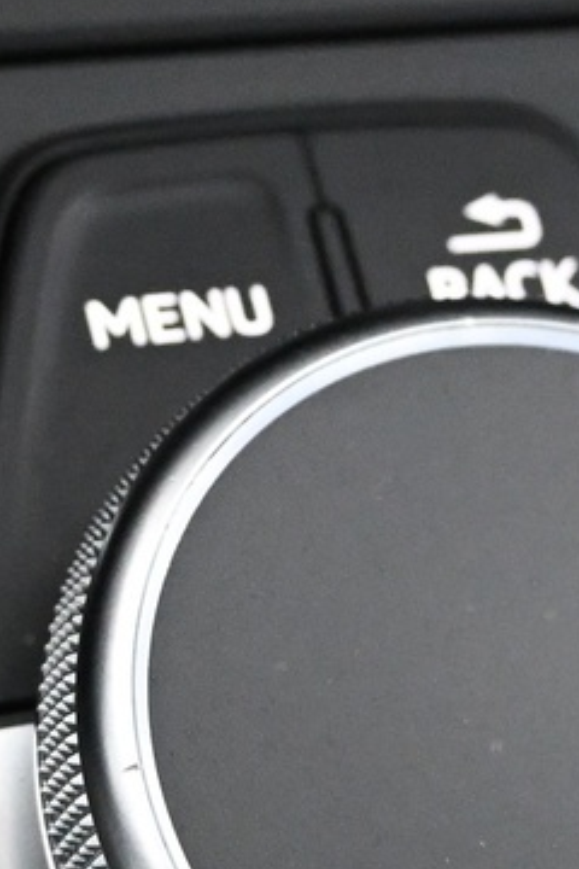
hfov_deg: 8.3
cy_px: 415
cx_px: 326
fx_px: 3989
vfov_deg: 12.4
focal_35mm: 165
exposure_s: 1/40
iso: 5000
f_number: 4.2
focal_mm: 24.5
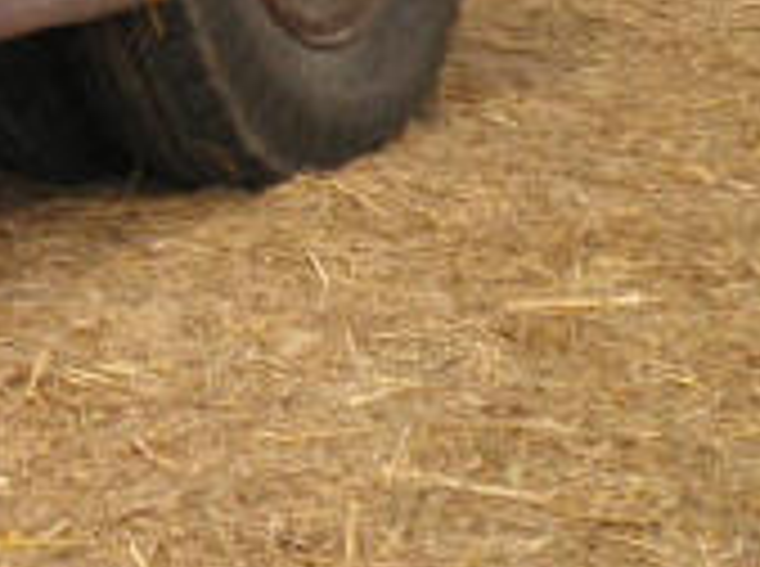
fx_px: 3505
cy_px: -508
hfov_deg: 11.3
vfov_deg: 8.8
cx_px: -711
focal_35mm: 160
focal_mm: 6.4
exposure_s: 1/500
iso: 64
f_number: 3.1
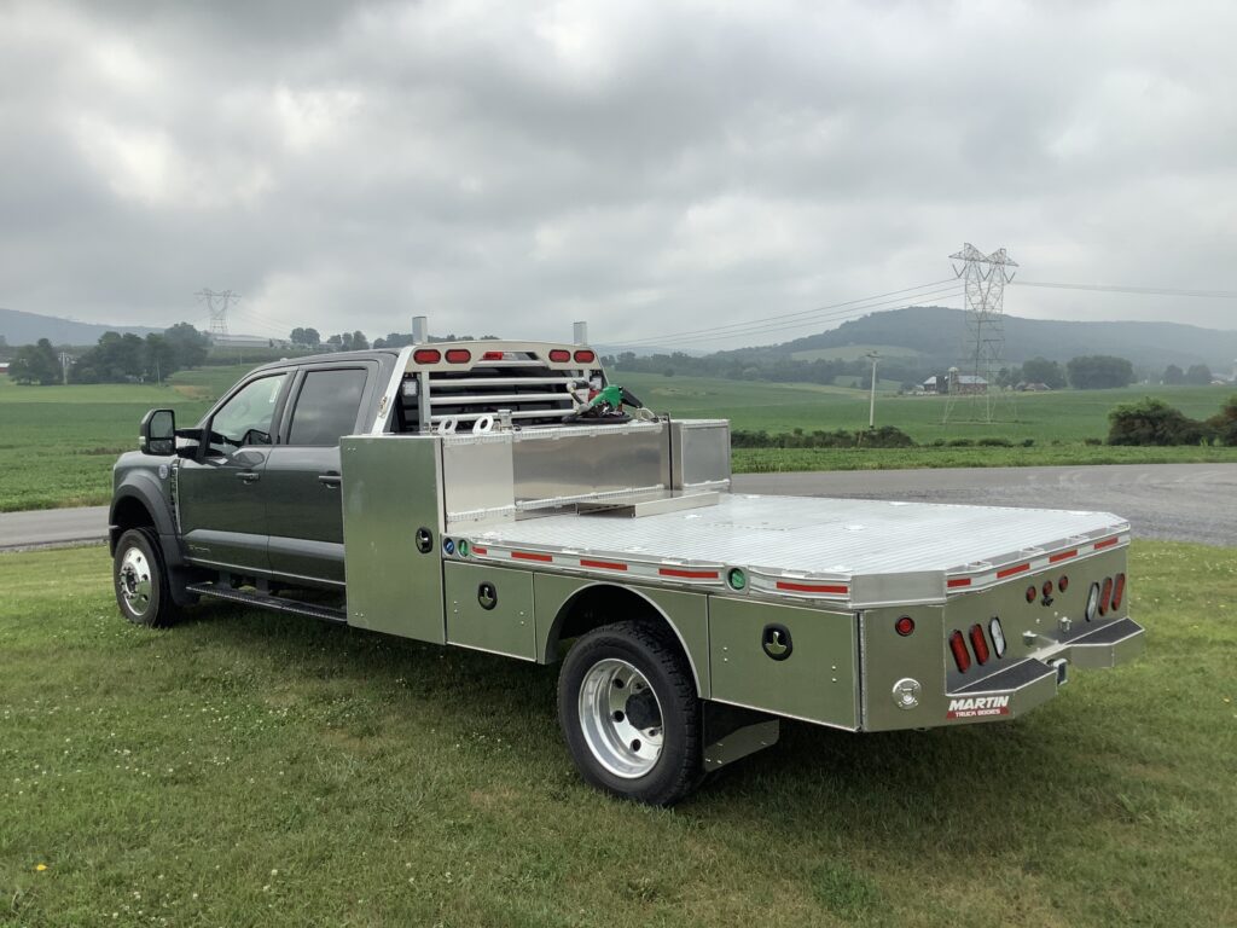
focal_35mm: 31
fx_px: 1108
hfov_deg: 58.4
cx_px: 618
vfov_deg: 45.4
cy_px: 464
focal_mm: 3.3
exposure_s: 1/1456
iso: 25
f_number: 2.4
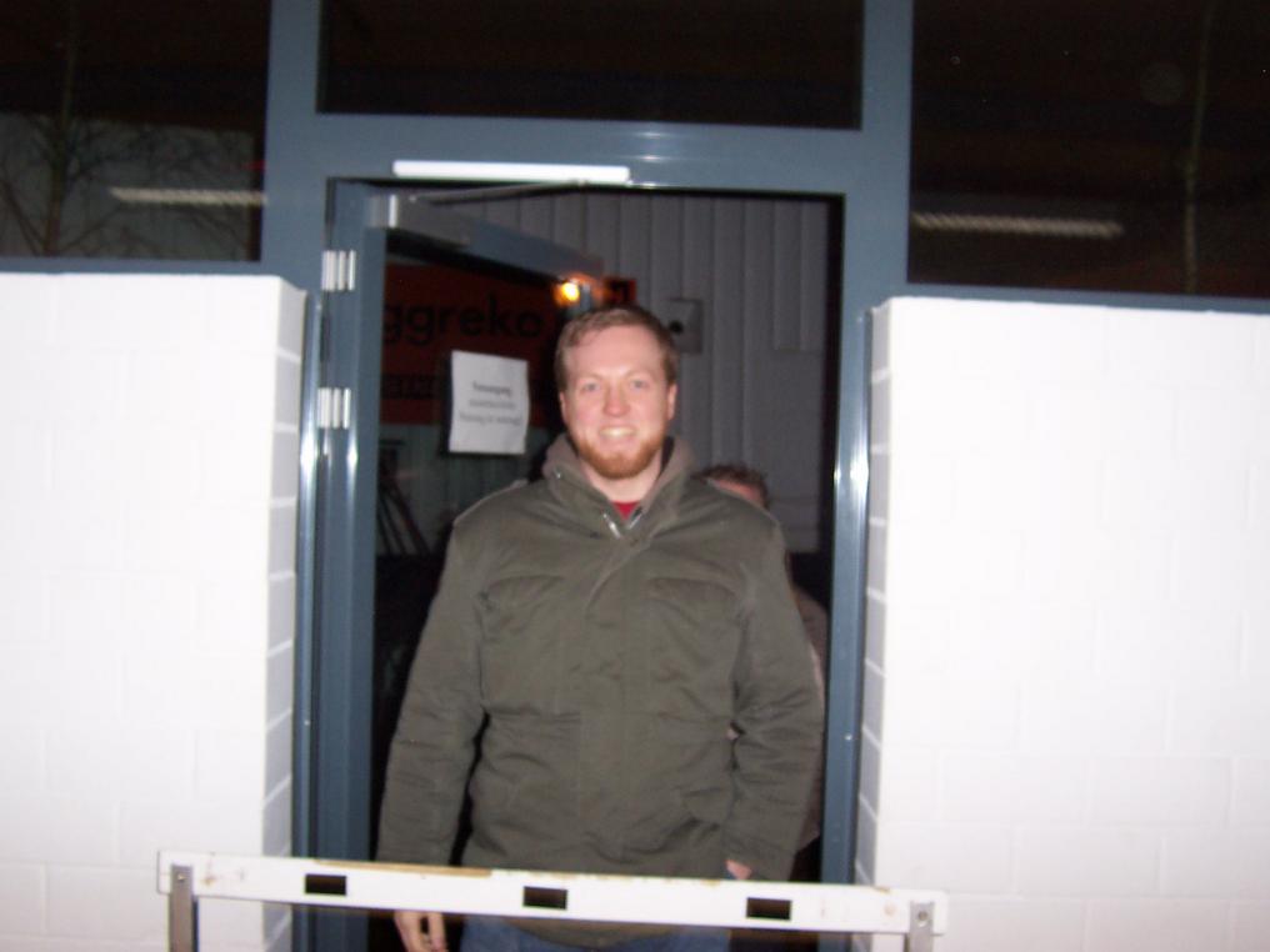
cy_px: 476
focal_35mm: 35
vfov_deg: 40.7
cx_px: 635
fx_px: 1284
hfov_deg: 52.6
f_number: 2.8
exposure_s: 1/30
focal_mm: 5.6
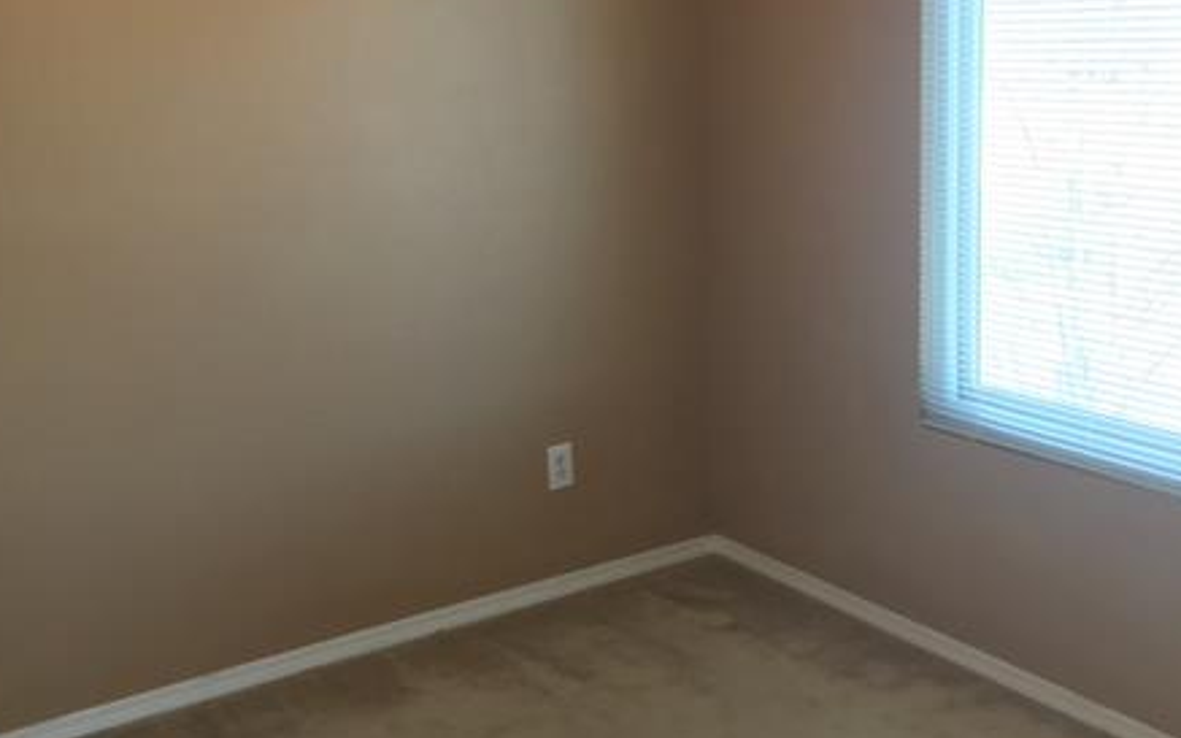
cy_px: 231
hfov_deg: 44.4
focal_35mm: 45
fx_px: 1448
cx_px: 565
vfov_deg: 28.4
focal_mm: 4.15
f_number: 2.2
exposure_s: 1/30
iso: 40
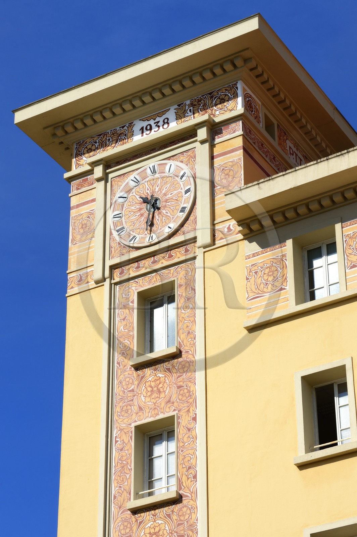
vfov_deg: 19.5
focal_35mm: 105
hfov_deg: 13.0
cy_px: 268
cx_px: 178
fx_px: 1564
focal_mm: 105
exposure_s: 1/200
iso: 200
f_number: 16
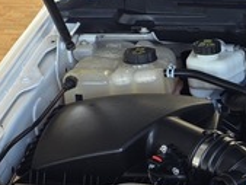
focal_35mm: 139
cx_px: 445
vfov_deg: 10.6
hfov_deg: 12.9
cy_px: 176
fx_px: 989
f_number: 1.7
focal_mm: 6.25
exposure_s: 1/54.3
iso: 20
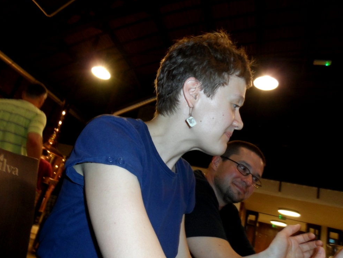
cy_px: 131
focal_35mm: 25
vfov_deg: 54.9
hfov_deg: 69.4
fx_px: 248
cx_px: 170
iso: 400
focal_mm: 4
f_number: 3.2
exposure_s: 1/15
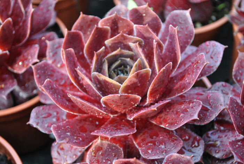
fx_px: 448
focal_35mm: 66
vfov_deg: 20.7
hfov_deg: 30.5
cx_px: 122
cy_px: 82
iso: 320
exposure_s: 1/30
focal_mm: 44
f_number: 5.3
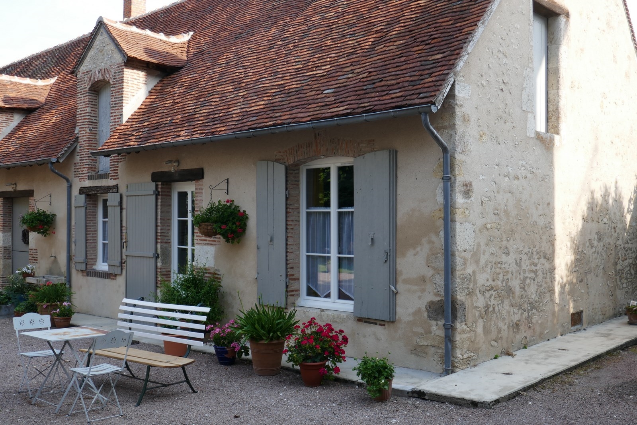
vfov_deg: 35.9
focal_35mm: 37
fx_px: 655
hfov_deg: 51.9
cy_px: 212
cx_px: 318
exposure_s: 1/320
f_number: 3.5
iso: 125
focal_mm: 13.4
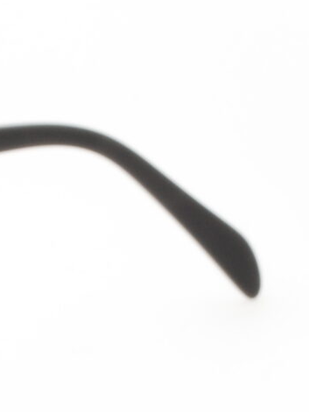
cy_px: 423
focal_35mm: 220
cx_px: 79
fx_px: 2620
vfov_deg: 8.9
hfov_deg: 6.7
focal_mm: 28
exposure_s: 1/13
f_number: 20
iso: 100
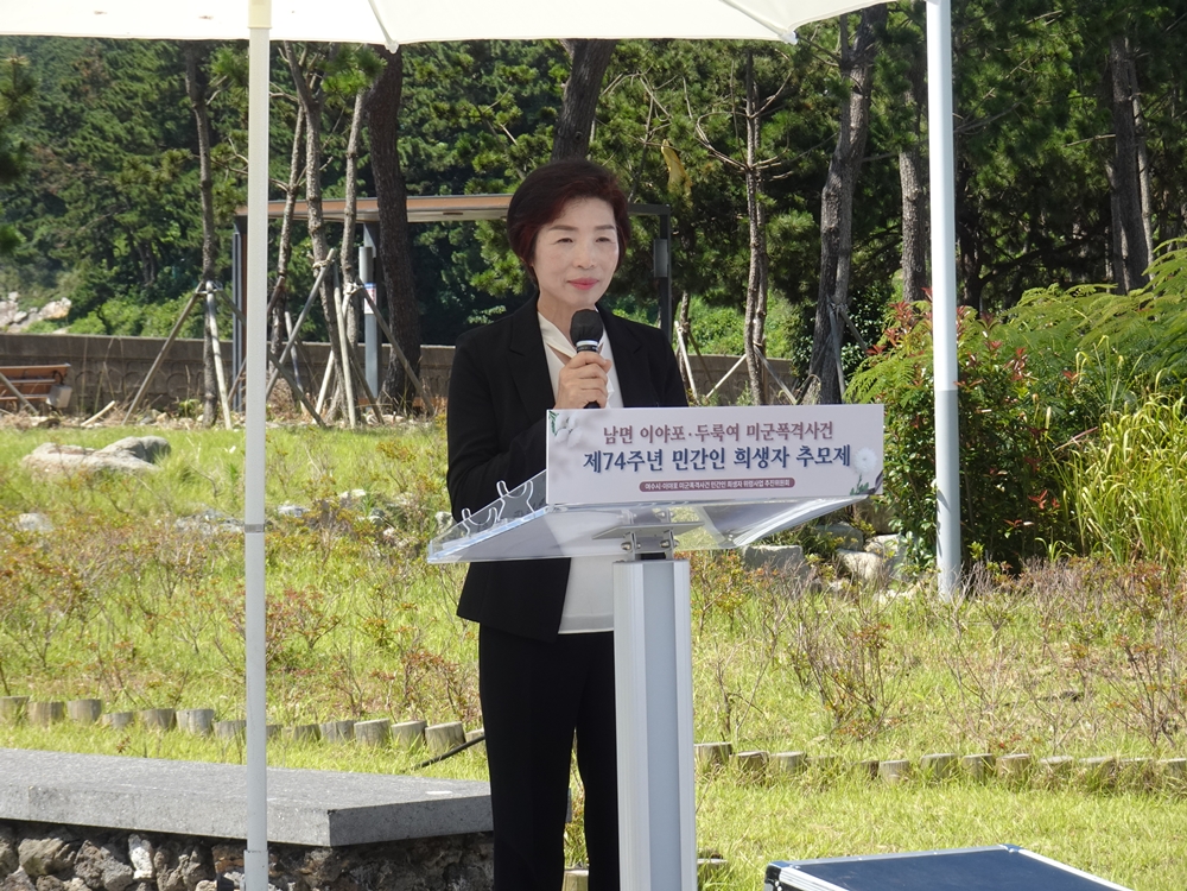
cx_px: 594
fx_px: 5006
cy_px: 446
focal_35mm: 146
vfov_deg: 10.2
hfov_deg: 13.5
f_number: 5.6
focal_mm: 23.22
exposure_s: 1/200
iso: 80
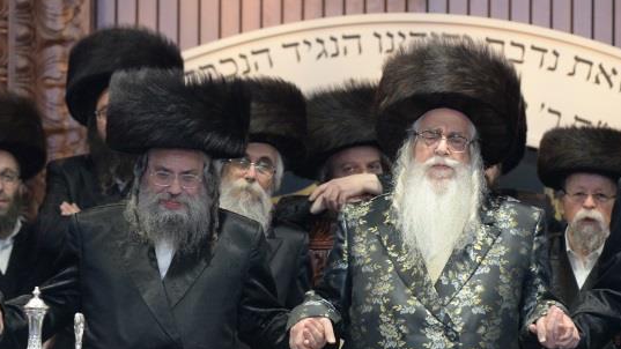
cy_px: 146
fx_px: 4446
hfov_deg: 8.0
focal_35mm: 270
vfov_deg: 4.5
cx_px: 426
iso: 1600
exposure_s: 1/200
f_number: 2.8
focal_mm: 135
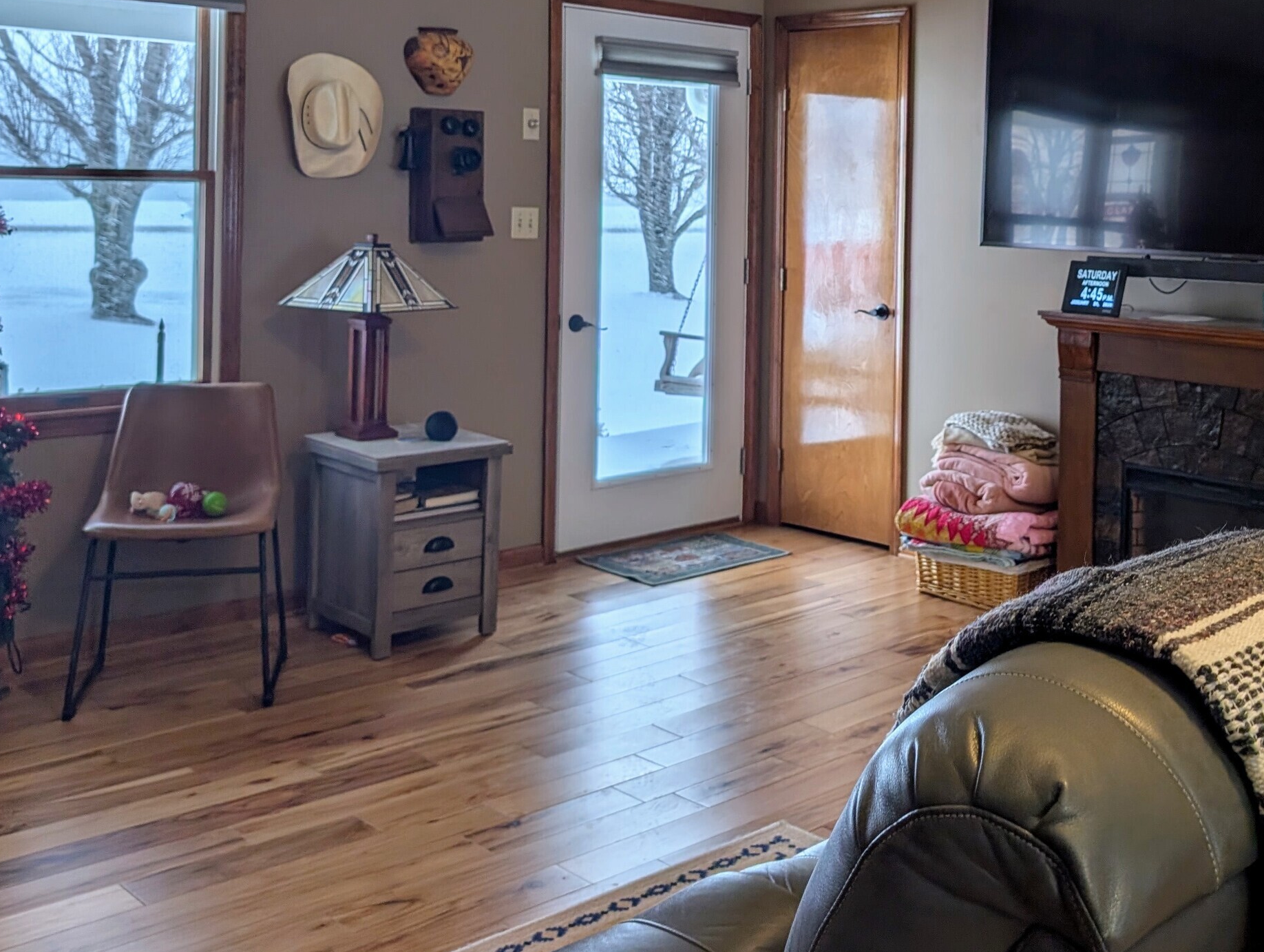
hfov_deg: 45.7
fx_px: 1463
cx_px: 883
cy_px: 189
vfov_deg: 34.9
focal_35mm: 40
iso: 19
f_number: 1.68
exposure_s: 1/125
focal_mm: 6.9
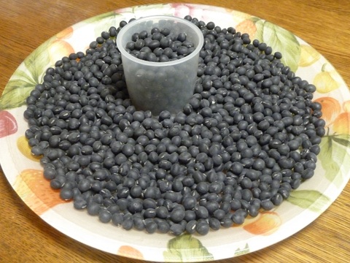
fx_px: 445
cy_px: 132
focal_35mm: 44
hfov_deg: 42.9
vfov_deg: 32.9
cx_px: 175
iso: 800
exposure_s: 1/15
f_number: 3.7
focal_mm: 7.3
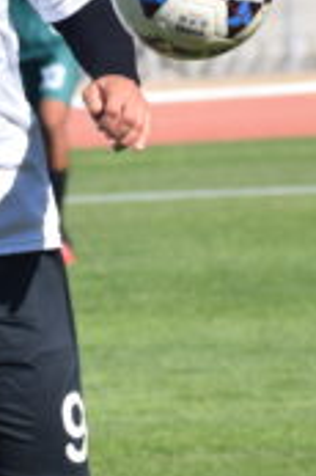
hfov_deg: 1.6
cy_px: 366
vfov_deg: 2.5
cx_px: -332
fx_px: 11005
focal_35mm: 834
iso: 400
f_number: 7.1
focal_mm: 125
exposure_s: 1/1600
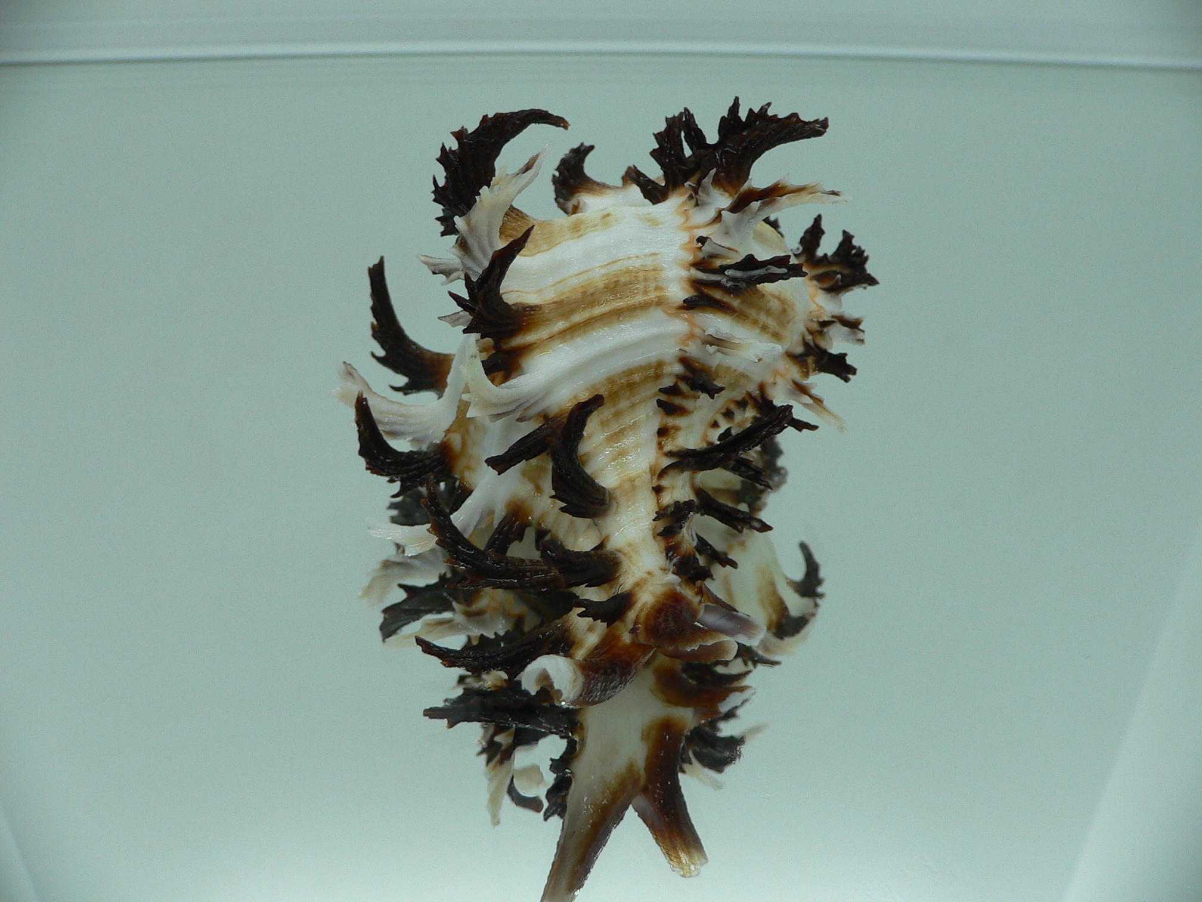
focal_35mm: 35
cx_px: 601
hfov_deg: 52.6
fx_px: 1215
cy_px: 451
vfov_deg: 40.7
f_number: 2.8
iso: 80
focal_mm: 4.6
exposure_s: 1/60
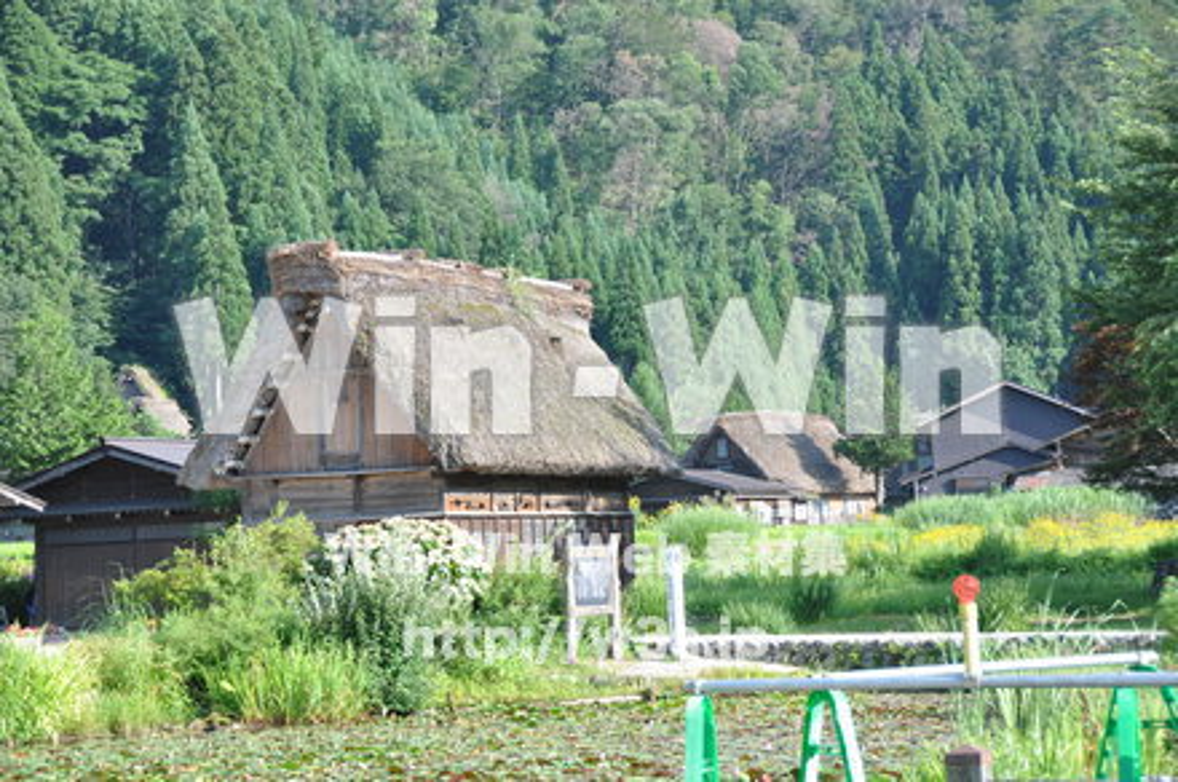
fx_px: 3186
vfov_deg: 14.0
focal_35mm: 98
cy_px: 391
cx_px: 589
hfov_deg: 21.0
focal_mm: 65
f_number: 7.1
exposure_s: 1/200
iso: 200
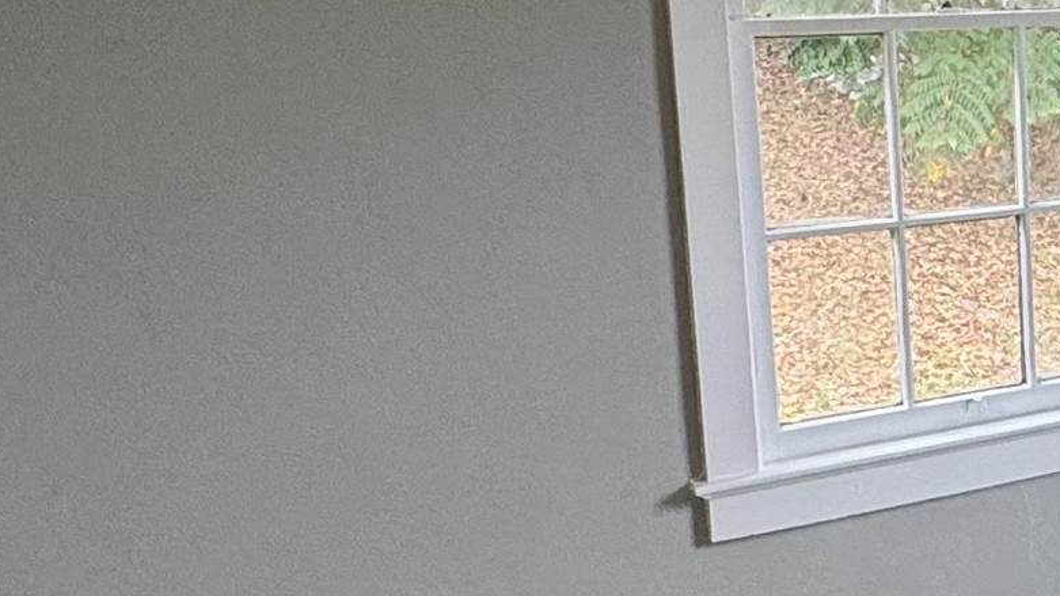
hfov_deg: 26.6
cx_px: 1534
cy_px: 217
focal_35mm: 60
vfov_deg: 20.0
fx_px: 1686
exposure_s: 1/120
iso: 125
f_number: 2.2
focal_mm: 2.22
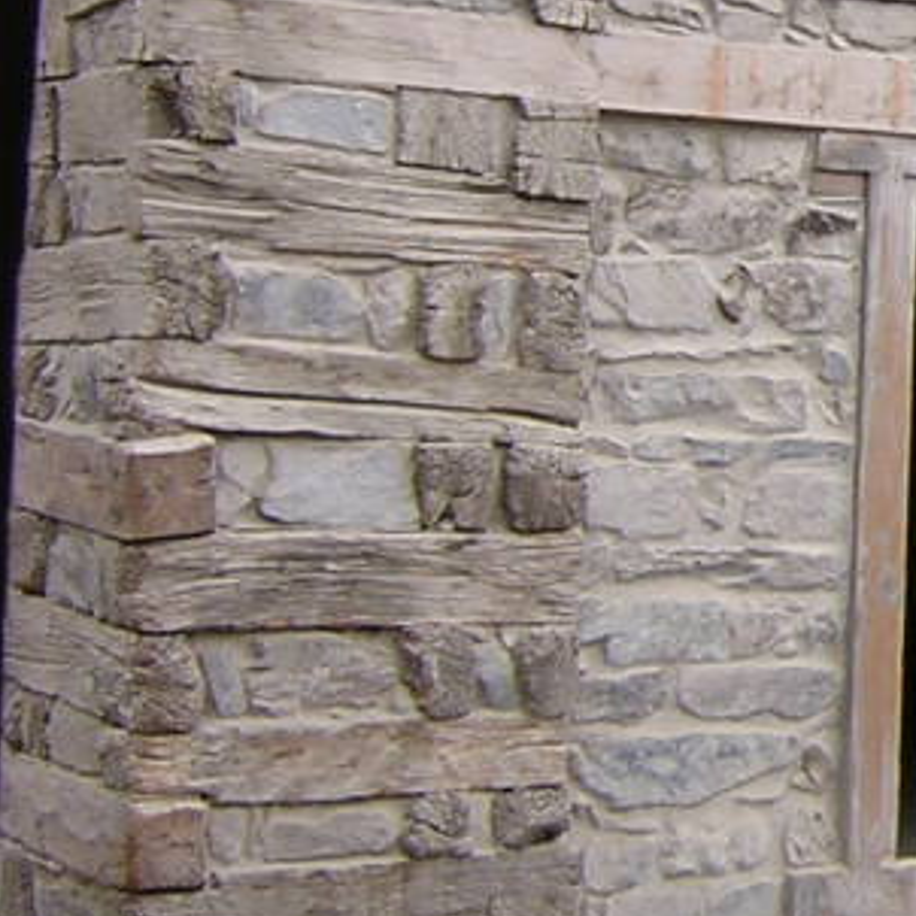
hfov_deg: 14.5
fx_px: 3233
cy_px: 61
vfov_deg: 15.9
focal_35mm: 108
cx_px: 1550
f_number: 2.6
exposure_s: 1/333
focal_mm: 4.7
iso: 100
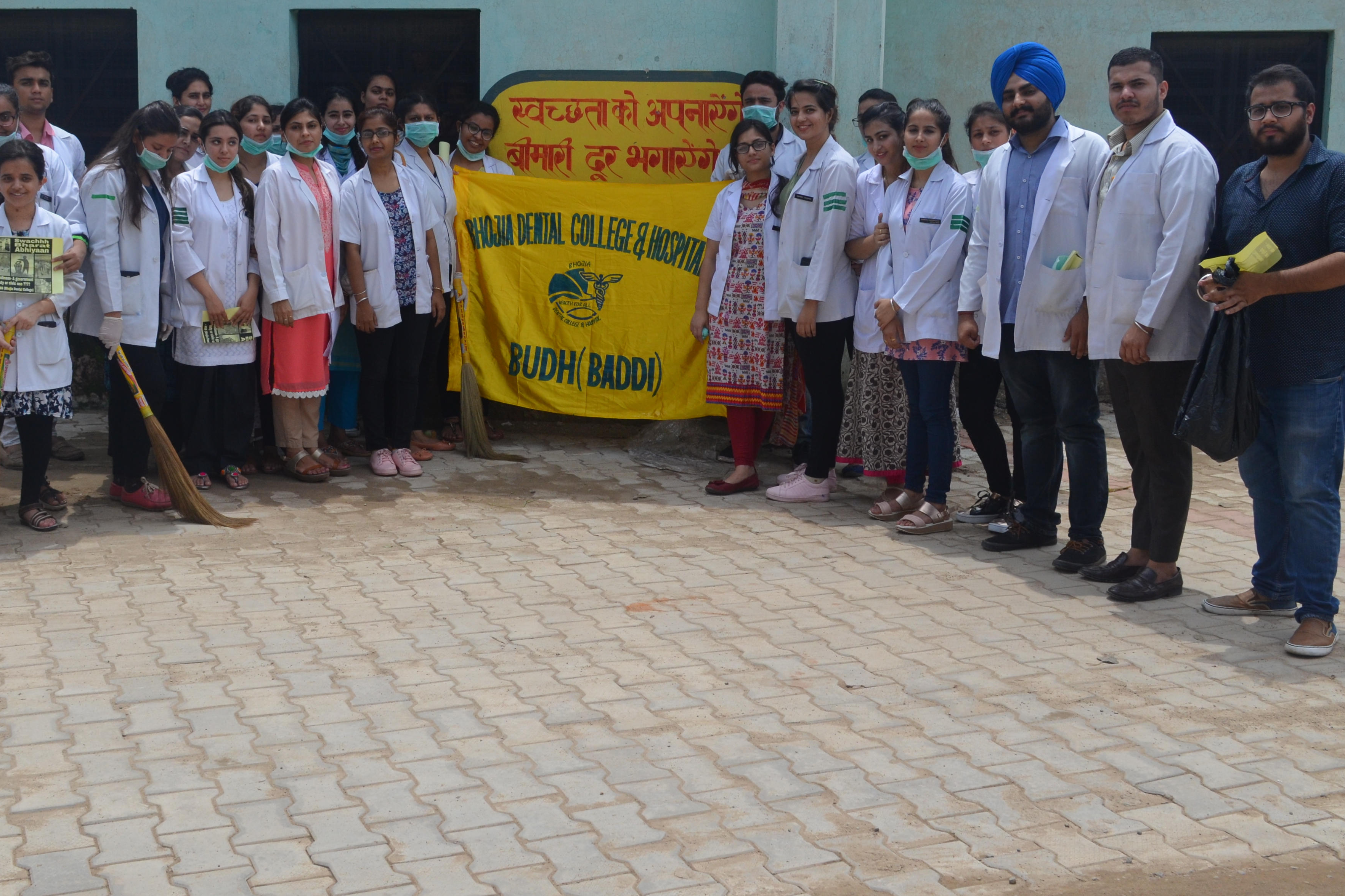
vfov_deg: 29.2
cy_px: 354
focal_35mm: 46
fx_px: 1718
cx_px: 569
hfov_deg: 42.6
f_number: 6.3
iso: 400
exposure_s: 1/1600
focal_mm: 22
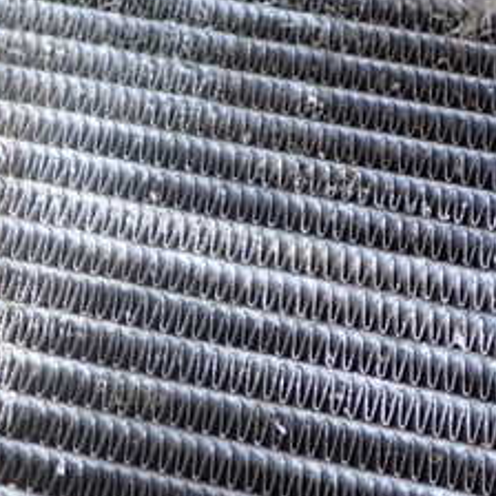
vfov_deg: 19.3
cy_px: 303
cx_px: 66
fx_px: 1459
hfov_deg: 19.0
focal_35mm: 90
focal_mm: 6.83
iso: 200
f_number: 2.7
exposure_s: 1/60
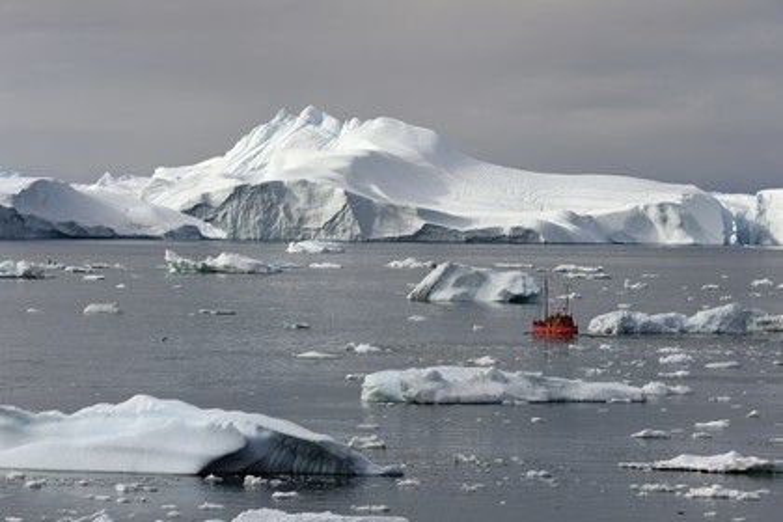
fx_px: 6090
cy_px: 261
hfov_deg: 7.4
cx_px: 392
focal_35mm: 280
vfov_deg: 4.9
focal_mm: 280
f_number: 14
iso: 400
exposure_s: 1/640
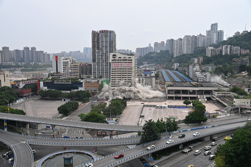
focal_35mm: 31
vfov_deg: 42.3
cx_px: 126
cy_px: 84
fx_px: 216
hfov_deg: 60.3
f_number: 7.1
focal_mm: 31
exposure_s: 1/1250
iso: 320
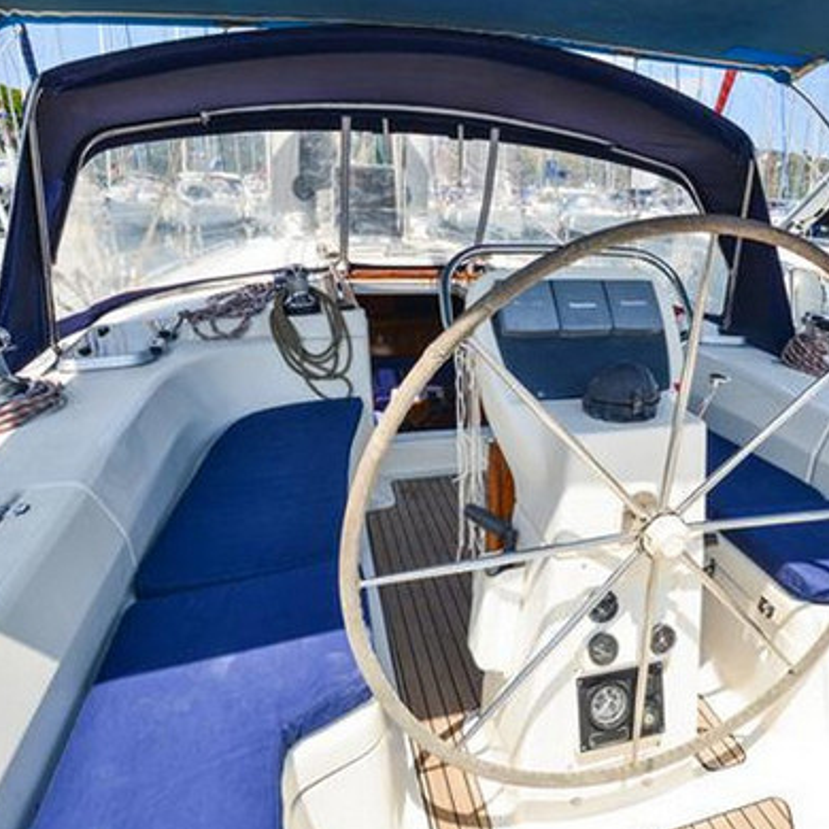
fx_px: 623
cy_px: 418
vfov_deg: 67.3
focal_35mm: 23
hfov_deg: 65.6
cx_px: 546
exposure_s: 1/640
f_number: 13
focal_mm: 17
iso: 640
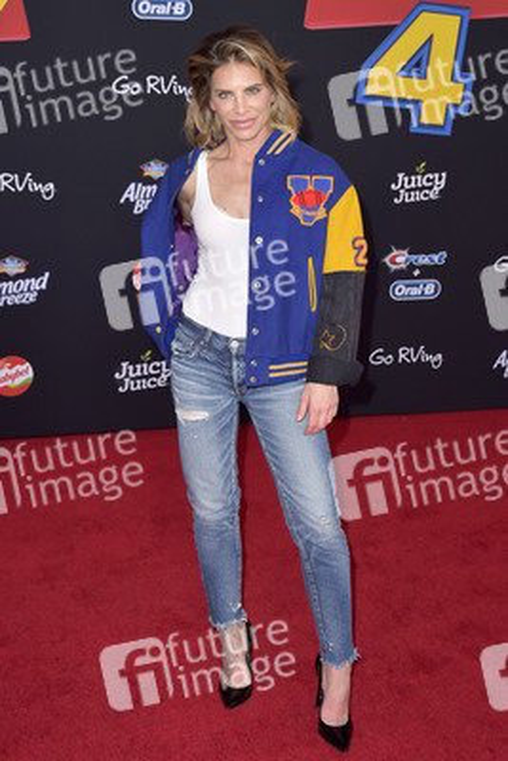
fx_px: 1015
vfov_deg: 41.1
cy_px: 380
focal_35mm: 48
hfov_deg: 28.1
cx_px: 254
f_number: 7.1
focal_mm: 48
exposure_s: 1/200
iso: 500
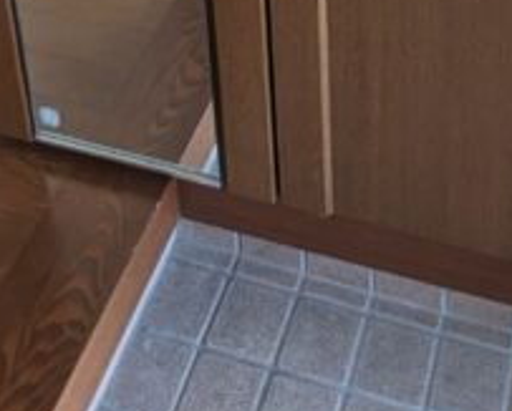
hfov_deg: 29.1
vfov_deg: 16.9
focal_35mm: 64
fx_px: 971
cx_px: 378
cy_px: -437
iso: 69
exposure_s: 1/23.8
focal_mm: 1.95
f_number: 2.2
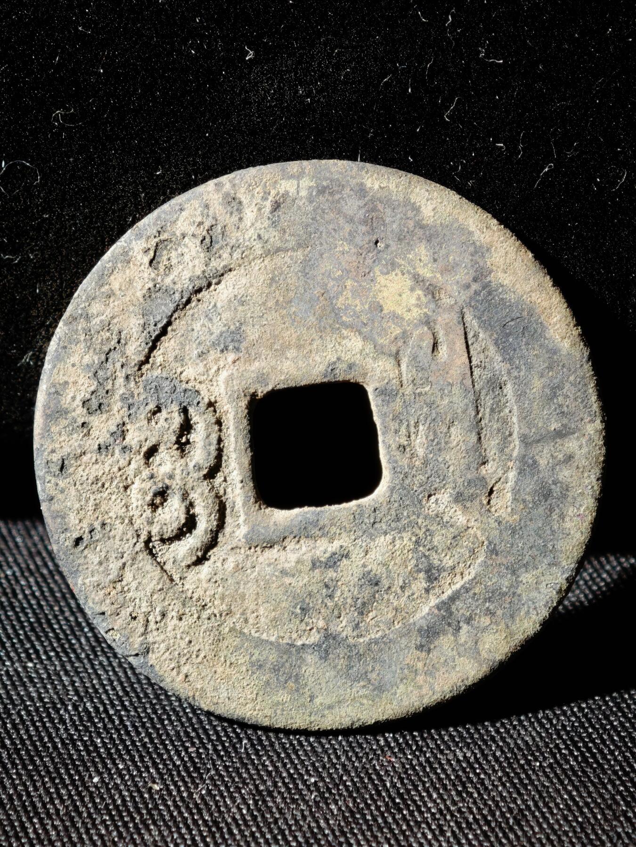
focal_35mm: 108
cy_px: 424
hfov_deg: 13.7
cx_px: 318
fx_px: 2646
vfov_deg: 18.2
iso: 500
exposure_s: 1/101
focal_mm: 9
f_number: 2
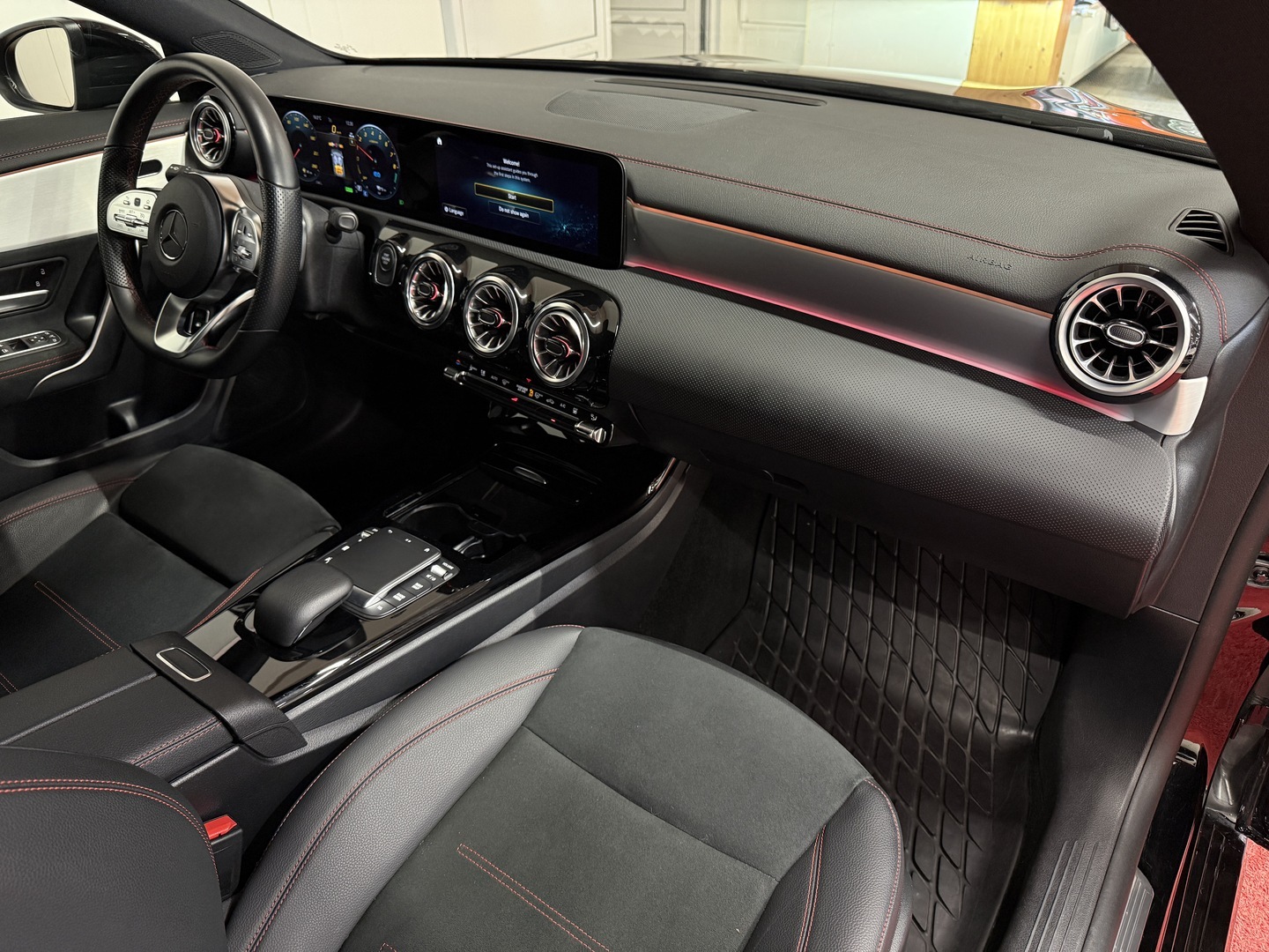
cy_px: 476
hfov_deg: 71.6
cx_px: 634
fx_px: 880
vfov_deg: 56.8
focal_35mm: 24
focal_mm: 6.76
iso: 320
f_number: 1.78
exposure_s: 1/56
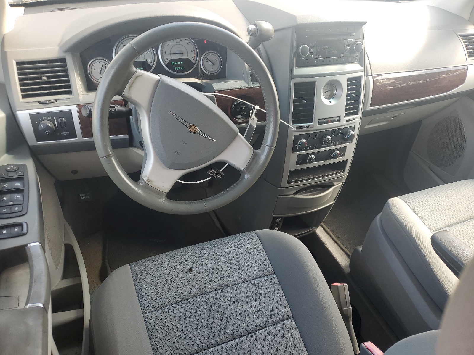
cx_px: 237
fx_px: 356
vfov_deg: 53.1
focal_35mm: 26
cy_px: 178
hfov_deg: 67.3
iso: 50
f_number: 1.5
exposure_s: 1/152
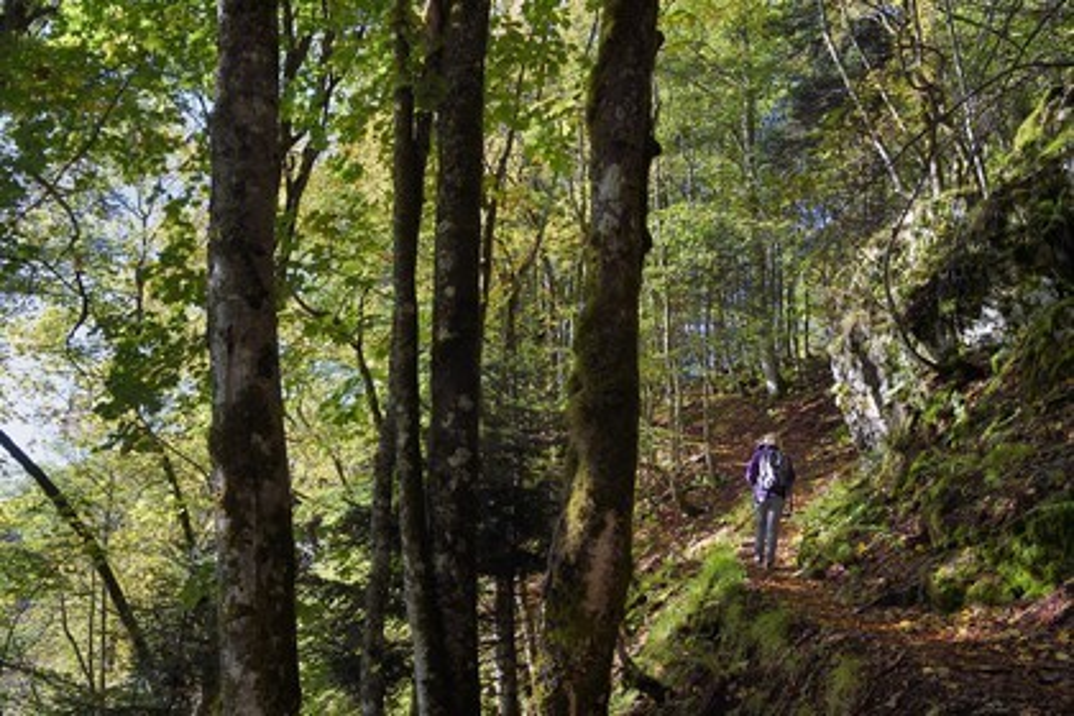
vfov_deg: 42.3
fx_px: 925
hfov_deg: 60.3
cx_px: 537
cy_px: 358
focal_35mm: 31
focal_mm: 31
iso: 400
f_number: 6.3
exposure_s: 1/320
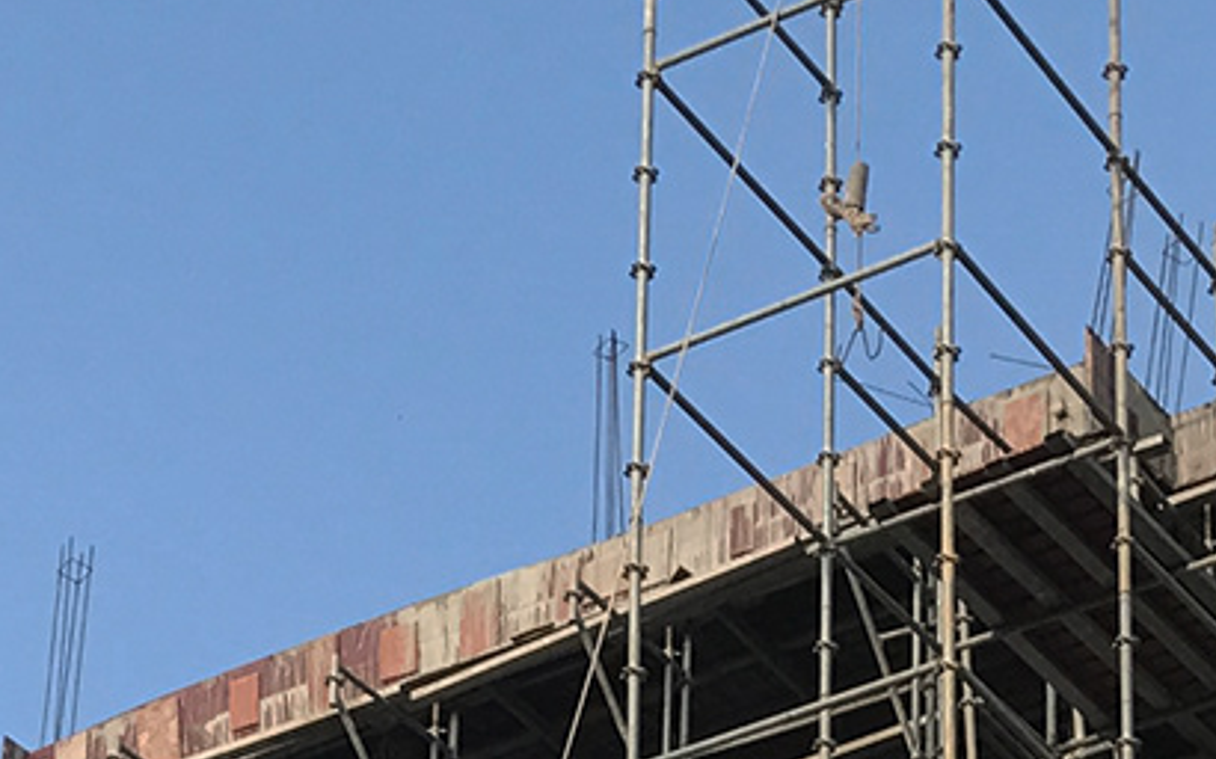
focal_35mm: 139
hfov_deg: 15.0
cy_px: 1803
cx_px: 916
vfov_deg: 8.6
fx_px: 4605
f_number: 1.8
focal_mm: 3.99
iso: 20
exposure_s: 1/1088
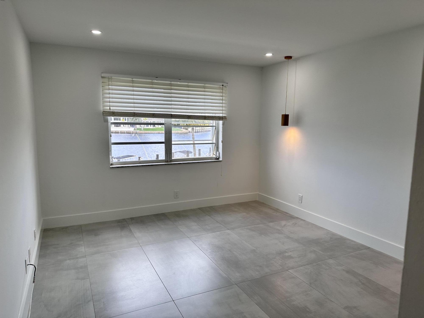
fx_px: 294
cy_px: 159
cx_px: 212
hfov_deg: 71.6
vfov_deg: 56.8
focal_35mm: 24
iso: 64
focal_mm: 6.86
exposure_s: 1/189
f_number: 1.78
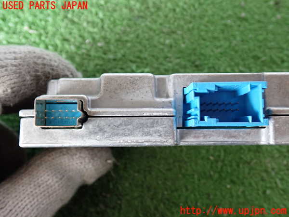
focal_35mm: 36
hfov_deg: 51.4
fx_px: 301
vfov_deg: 39.7
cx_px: 144
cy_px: 108
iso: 400
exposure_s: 1/40
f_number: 2.5
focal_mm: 6.37
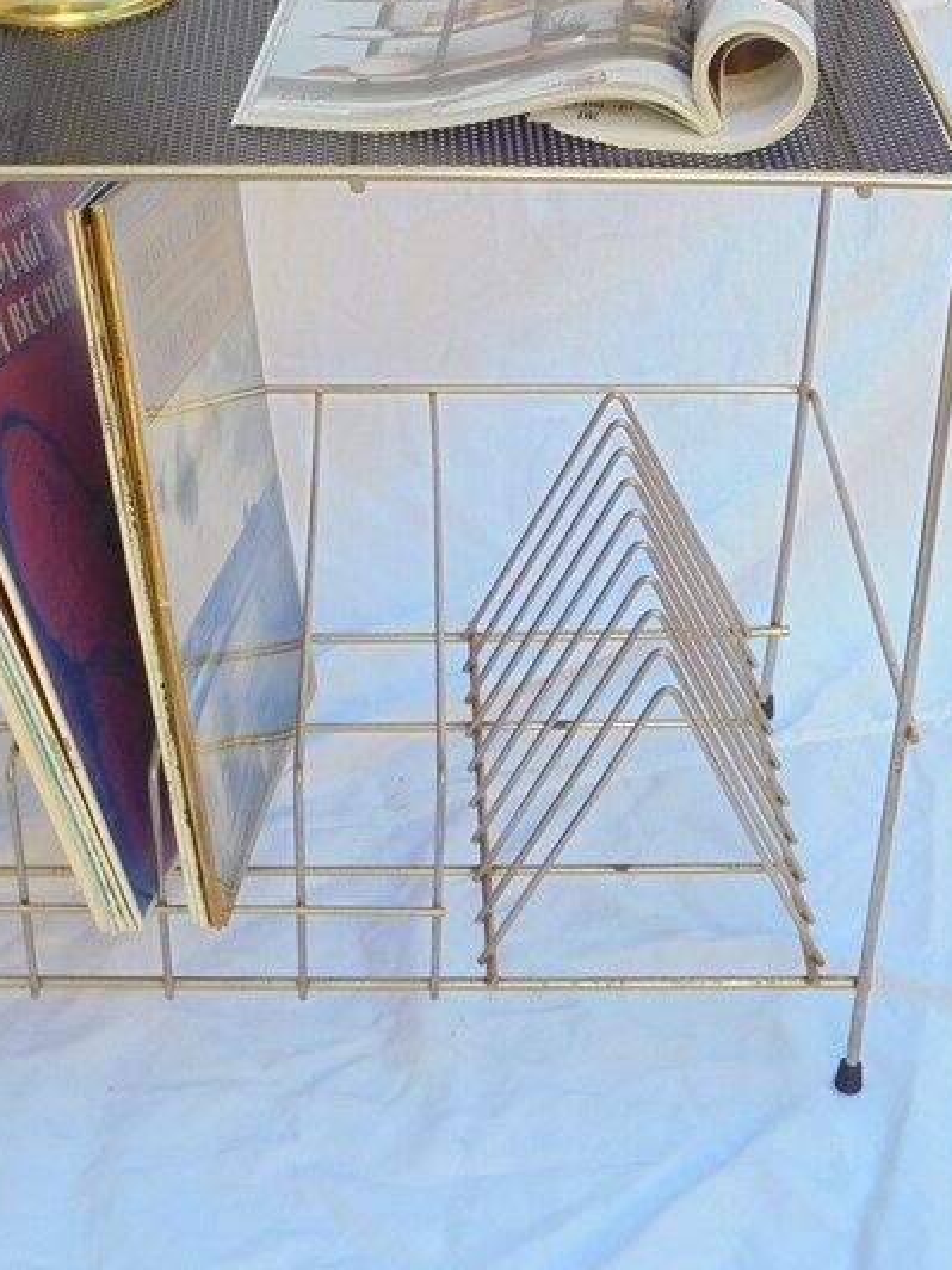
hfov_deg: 20.1
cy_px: 382
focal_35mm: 73
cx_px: 379
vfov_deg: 26.5
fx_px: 2677
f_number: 4.5
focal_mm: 7.8
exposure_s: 1/60
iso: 100
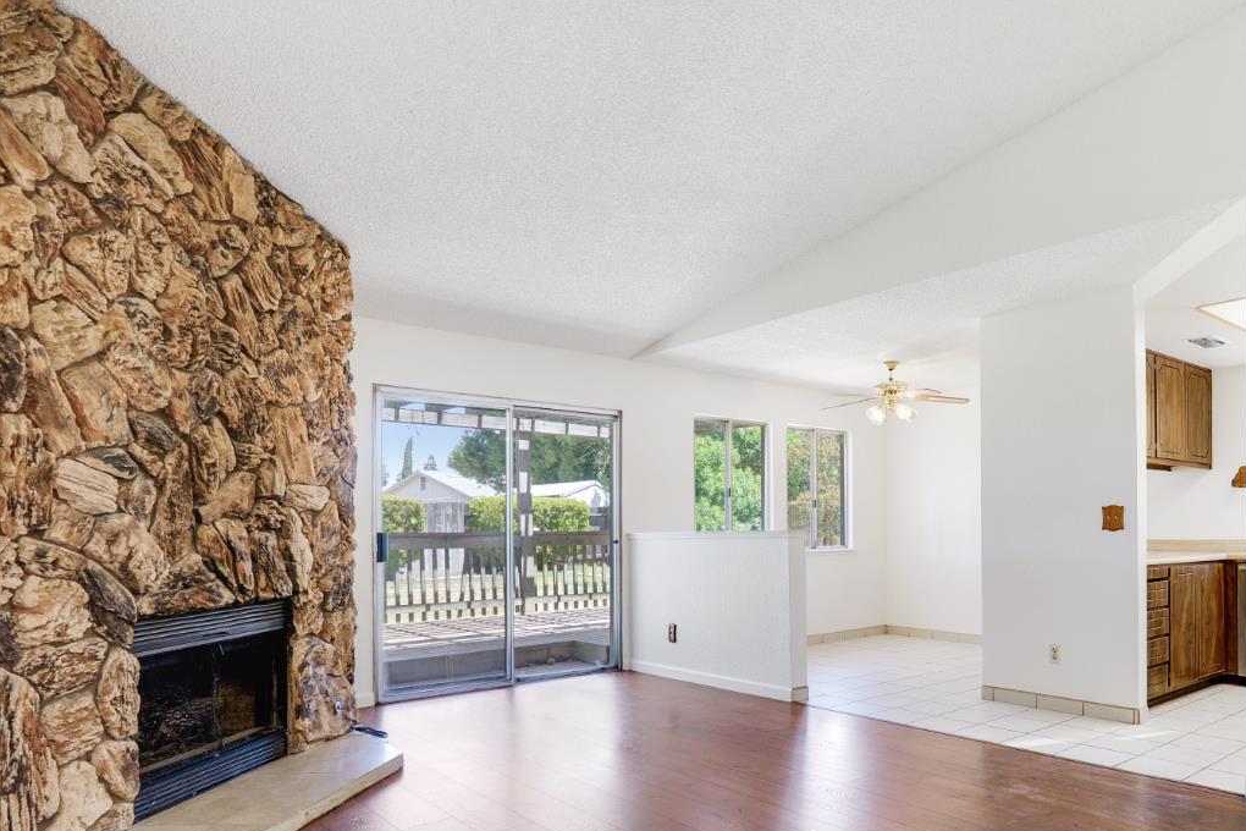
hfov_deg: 69.8
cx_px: 816
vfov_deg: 50.7
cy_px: 530
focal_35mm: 25
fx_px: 865
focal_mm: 11.5
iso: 200
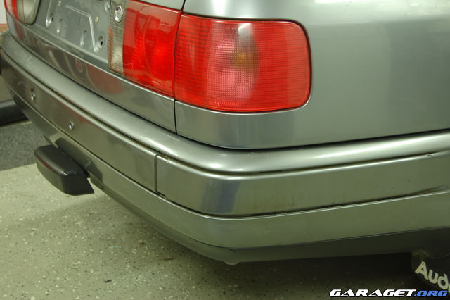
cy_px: 150
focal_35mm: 63
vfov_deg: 21.5
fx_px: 787
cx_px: 225
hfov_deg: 31.9
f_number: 5.3
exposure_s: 1/3
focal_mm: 42
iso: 200
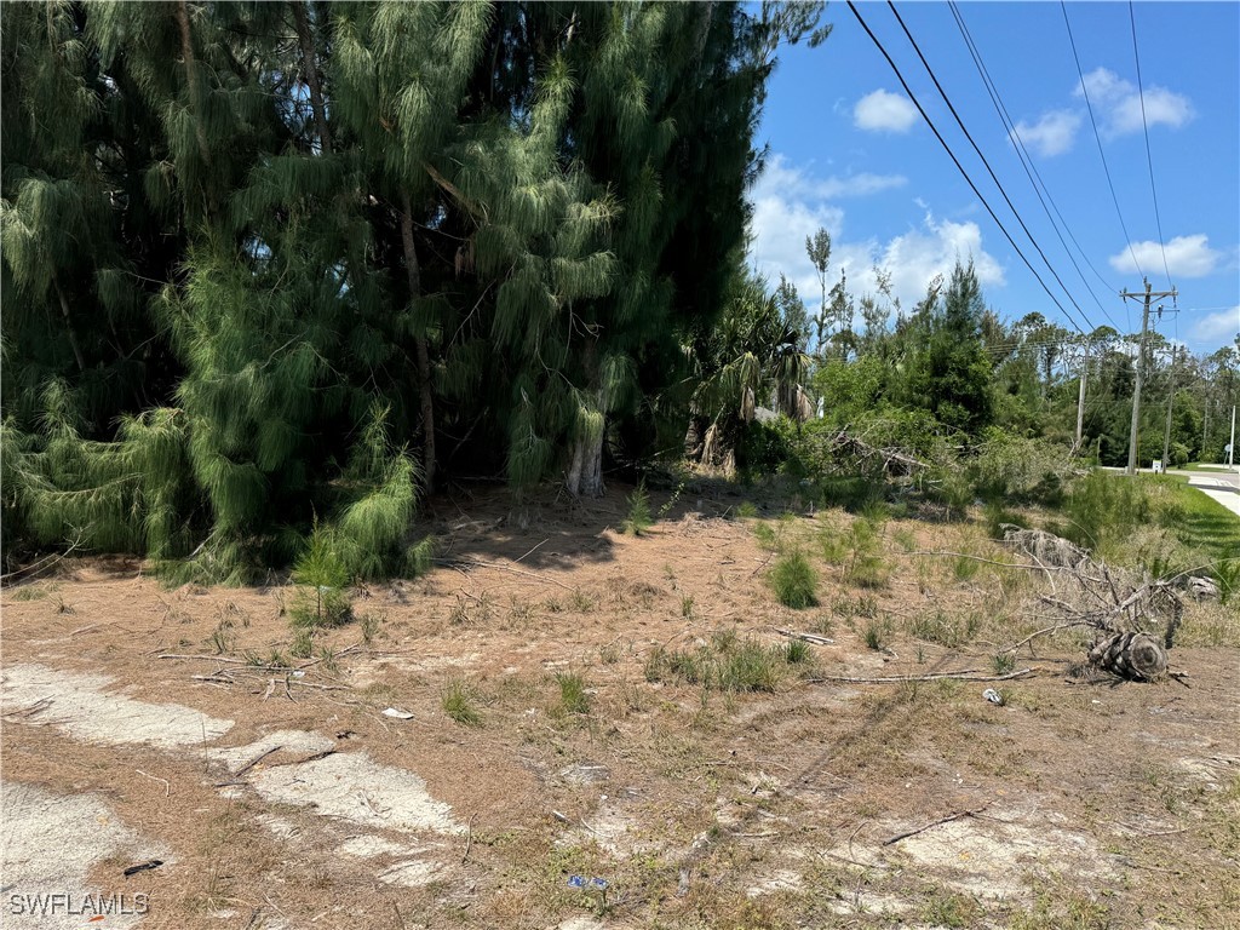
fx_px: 860
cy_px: 465
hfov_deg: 71.6
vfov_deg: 56.8
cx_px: 620
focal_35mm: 24
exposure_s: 1/3413
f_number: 1.78
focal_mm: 6.76
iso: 80
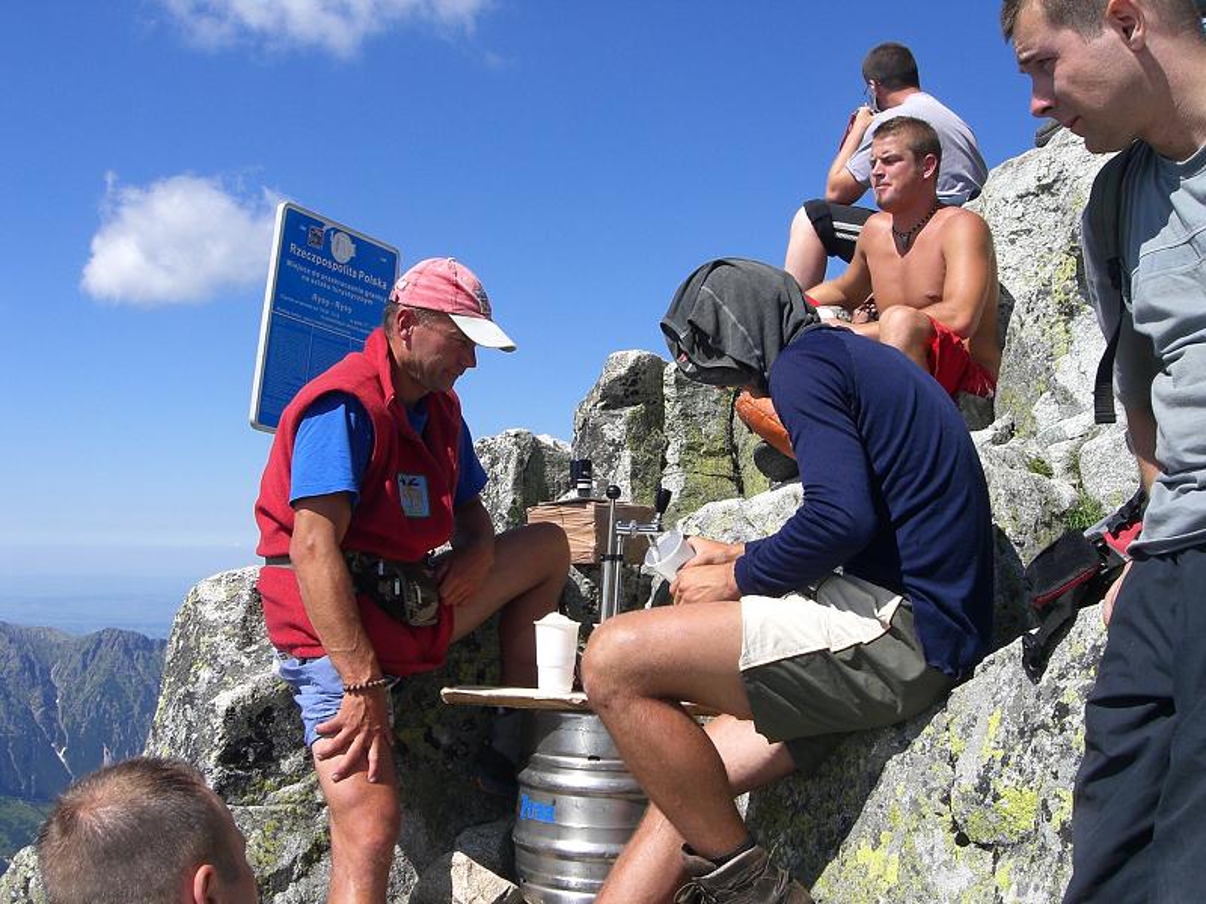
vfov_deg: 37.7
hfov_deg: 49.0
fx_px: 1324
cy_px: 452
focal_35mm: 38
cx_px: 603
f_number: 4.4
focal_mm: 6.3
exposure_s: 1/640
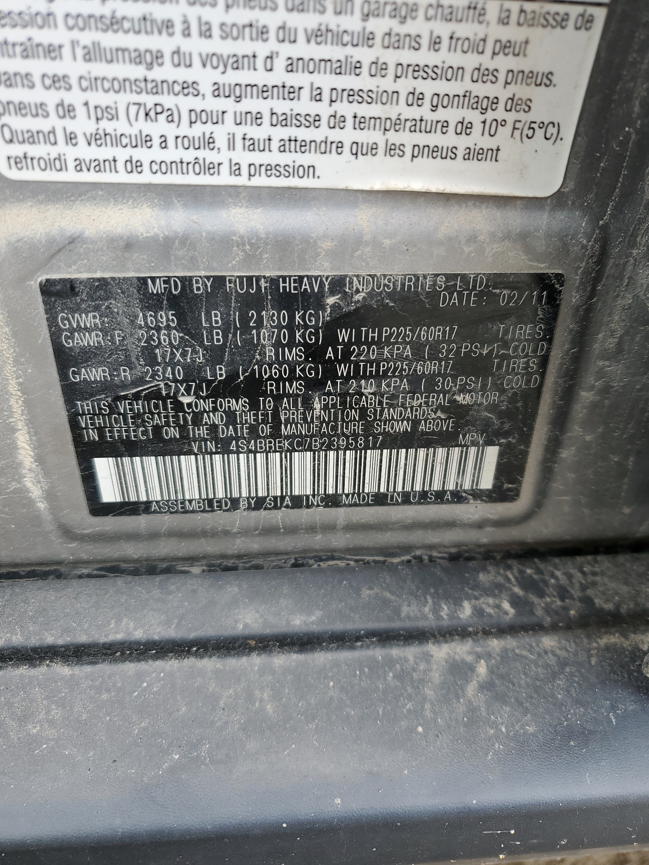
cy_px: 432
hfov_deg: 53.1
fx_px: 650
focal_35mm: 26
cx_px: 324
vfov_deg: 67.3
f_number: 1.5
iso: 50
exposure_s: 1/303
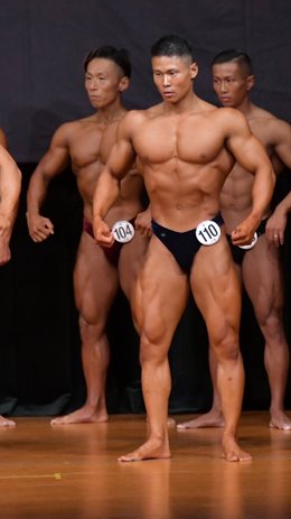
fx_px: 5782
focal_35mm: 421
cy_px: 256
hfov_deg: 2.9
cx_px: 326
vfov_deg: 5.1
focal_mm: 160
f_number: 5.6
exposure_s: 1/400
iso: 5000
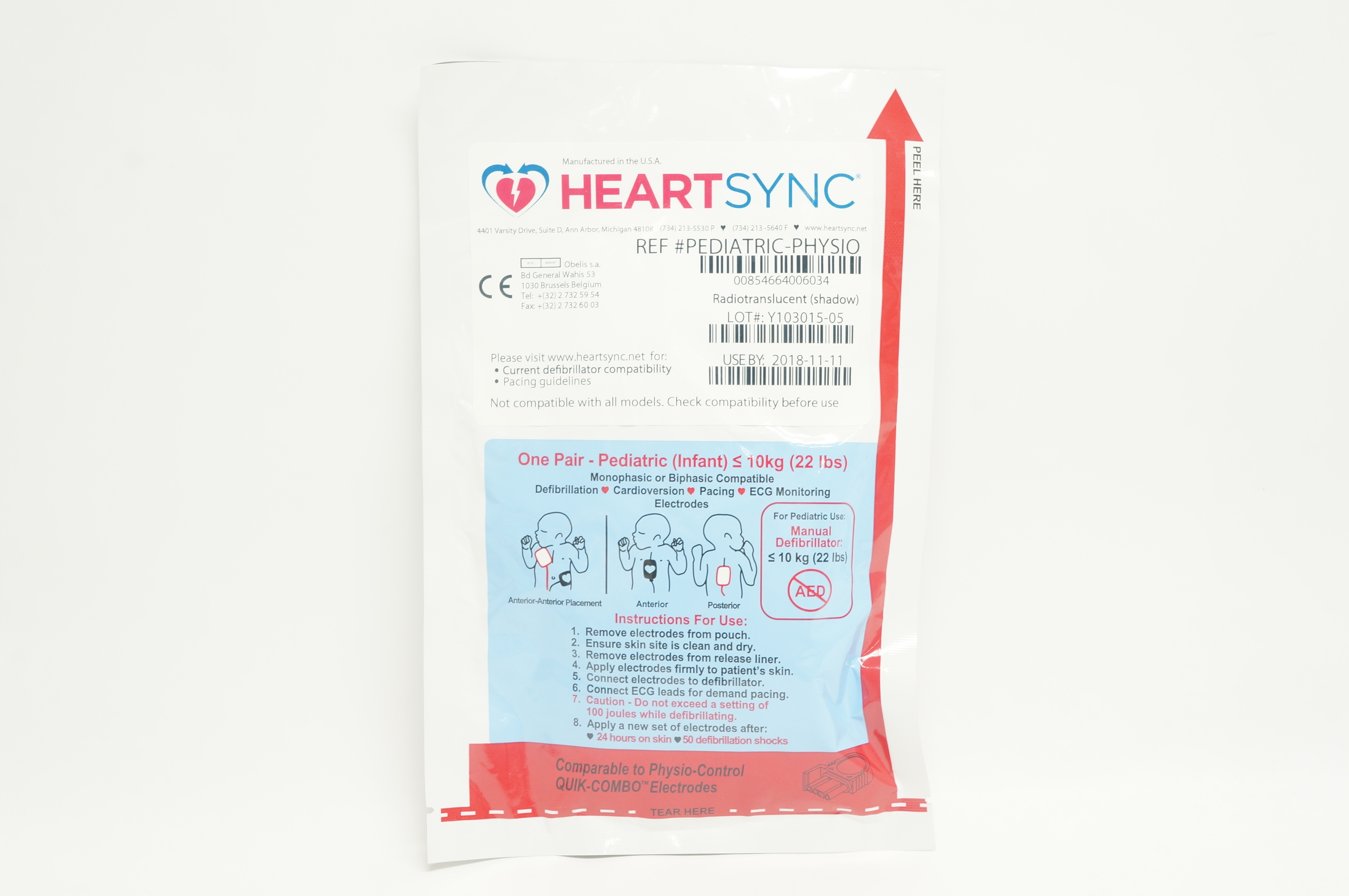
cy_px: 448
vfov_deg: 28.9
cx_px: 674
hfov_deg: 42.4
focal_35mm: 46
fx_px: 1741
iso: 400
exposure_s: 1/15
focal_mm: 31
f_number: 9
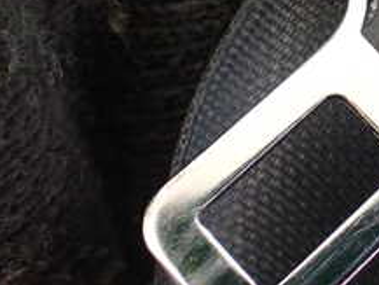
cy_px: 23
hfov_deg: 21.9
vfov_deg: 17.5
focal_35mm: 83
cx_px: 451
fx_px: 909
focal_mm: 5.4
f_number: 2.3
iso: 800
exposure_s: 1/60
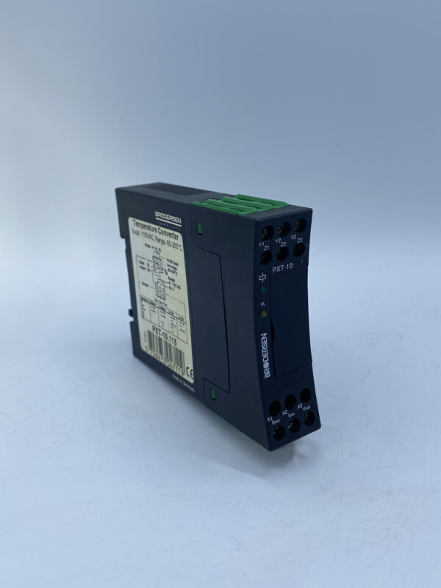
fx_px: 442
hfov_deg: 53.1
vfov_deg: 67.3
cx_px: 220
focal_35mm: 26
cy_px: 294
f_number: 1.8
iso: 32
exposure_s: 1/1522
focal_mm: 4.25
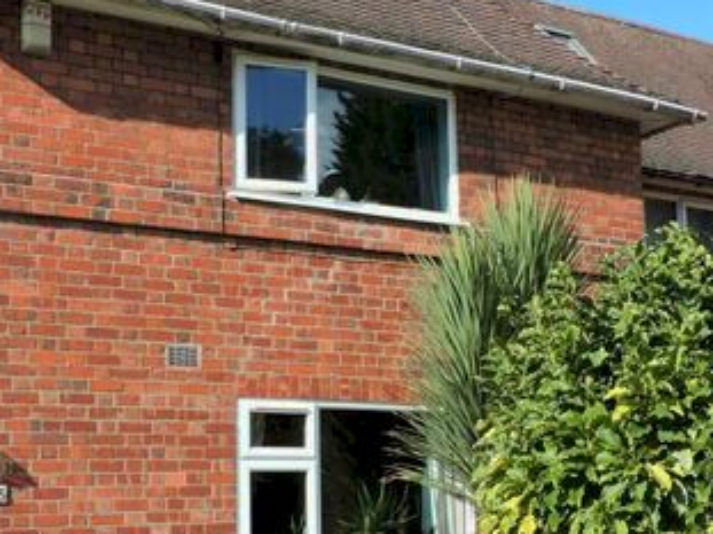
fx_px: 1112
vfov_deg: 26.7
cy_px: 400
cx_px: 381
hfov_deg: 35.5
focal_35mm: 54
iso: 100
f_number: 3
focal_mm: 4.3
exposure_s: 1/800
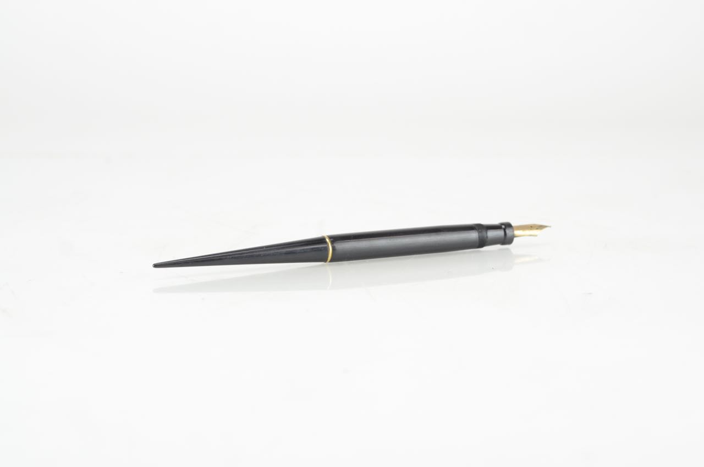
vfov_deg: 15.1
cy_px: 234
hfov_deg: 22.7
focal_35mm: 90
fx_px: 1756
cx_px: 352
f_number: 5.6
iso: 640
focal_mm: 60
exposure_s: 1/125
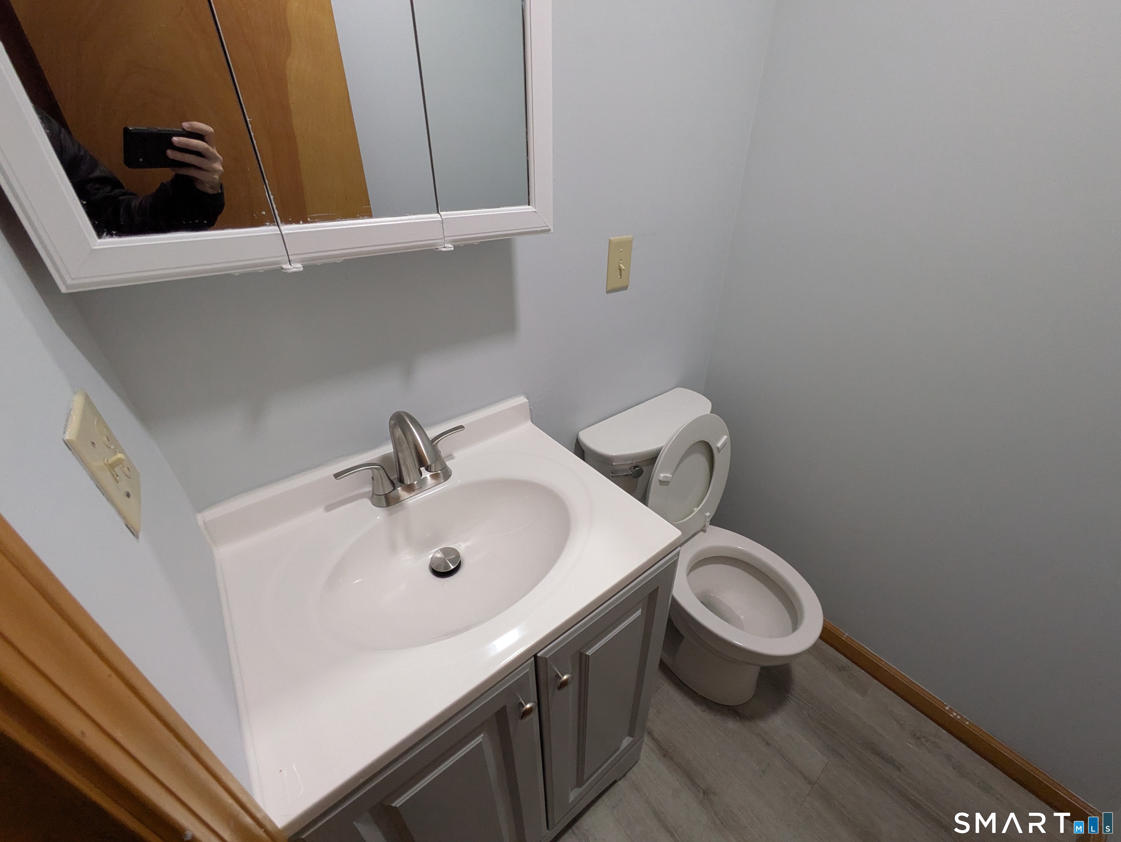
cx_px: 560
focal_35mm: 14
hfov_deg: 102.0
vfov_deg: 85.7
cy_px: 421
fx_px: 454
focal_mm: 1.83
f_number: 2.2
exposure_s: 1/120
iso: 365
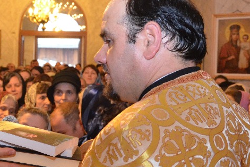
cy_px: 94
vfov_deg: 17.0
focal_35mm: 80
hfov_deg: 23.4
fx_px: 557
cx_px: -39
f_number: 4
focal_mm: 21
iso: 3200
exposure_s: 1/60
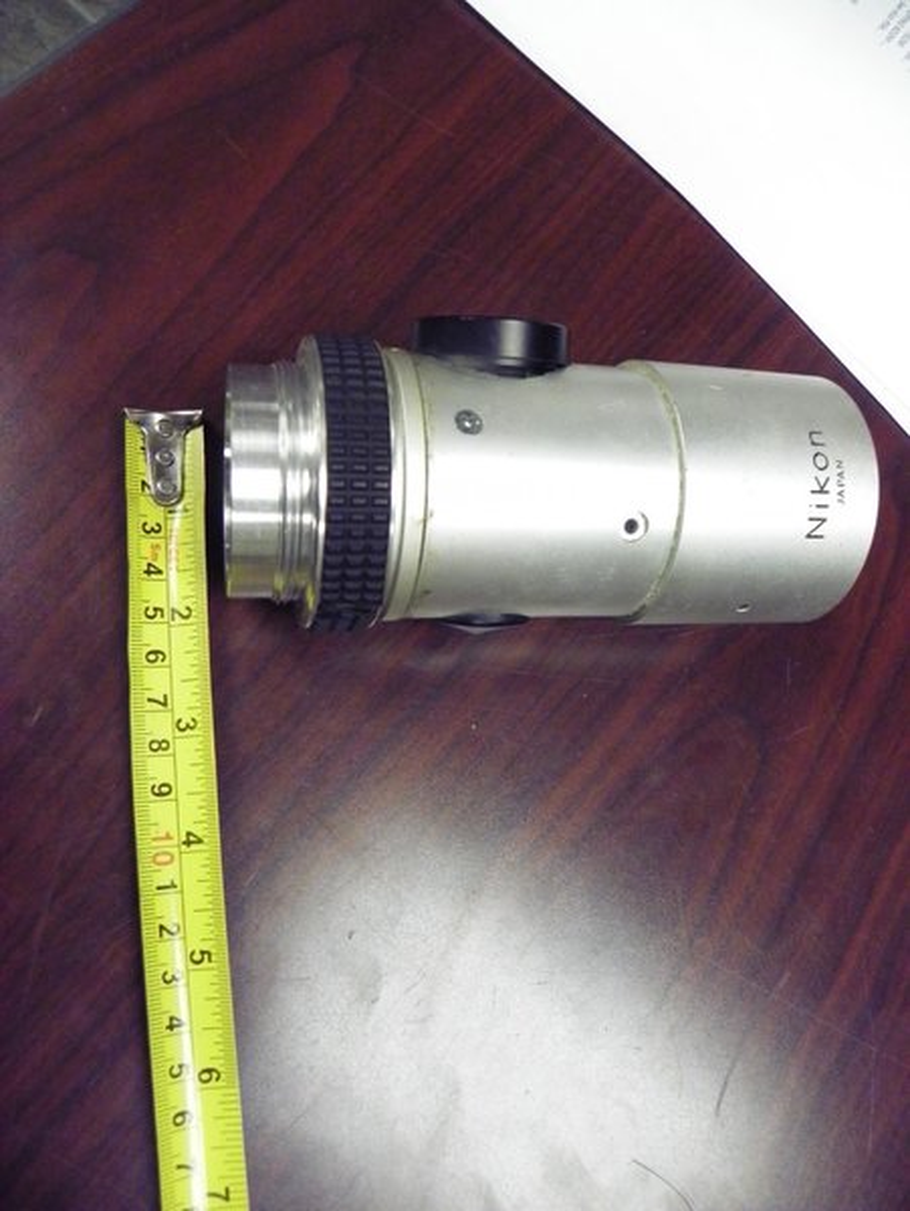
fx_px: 910
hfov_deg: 53.1
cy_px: 606
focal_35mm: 26
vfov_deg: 67.3
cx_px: 455
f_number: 2.8
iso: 250
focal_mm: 4.6
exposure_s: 1/30
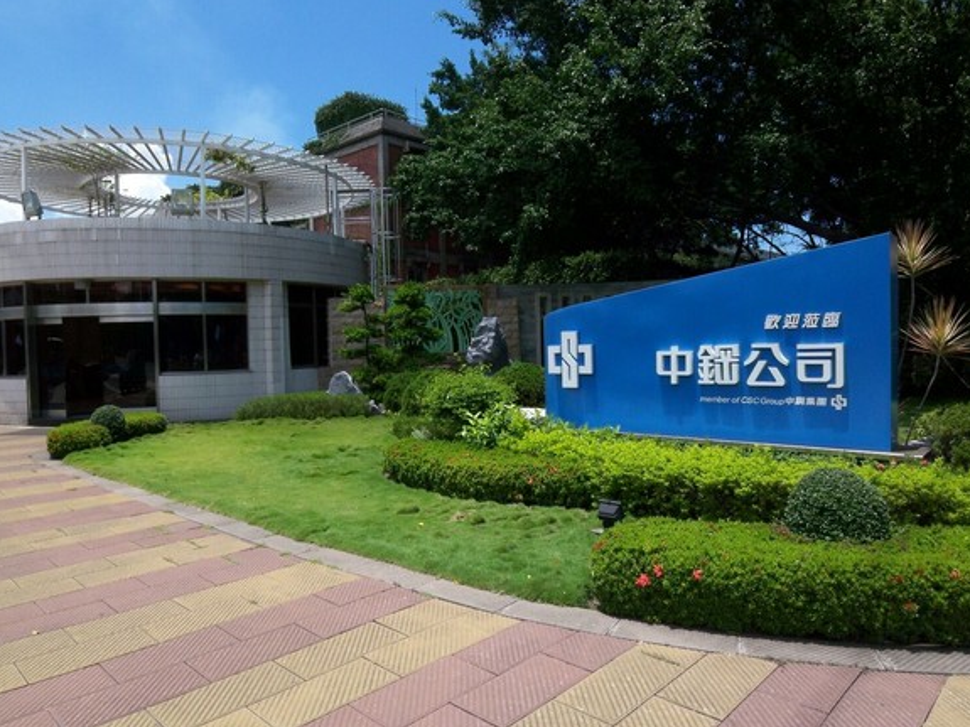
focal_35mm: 24
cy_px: 351
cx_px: 472
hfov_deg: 71.6
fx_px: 672
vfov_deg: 56.8
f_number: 5.6
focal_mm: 3.8
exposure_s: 1/200
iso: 50
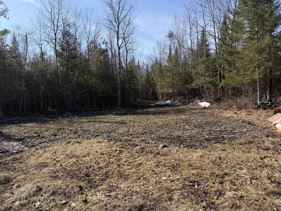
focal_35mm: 24
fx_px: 195
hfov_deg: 71.6
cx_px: 140
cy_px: 106
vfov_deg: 56.8
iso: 80
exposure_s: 1/2299
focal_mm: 6.76
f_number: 1.78
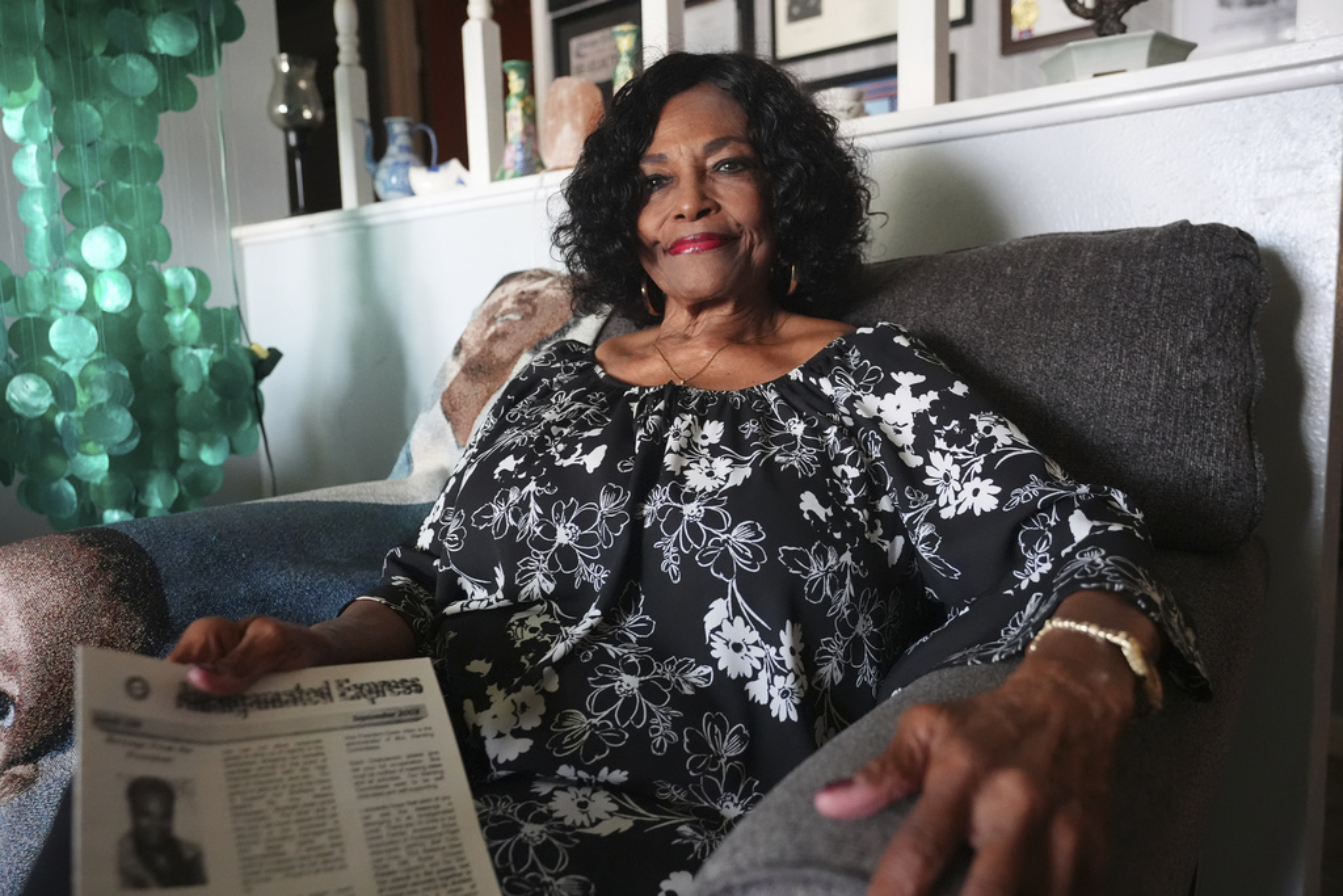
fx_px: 1007
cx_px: 672
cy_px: 448
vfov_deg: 47.9
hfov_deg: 67.4
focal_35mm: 27
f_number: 3.2
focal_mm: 27
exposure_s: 1/60
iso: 8000
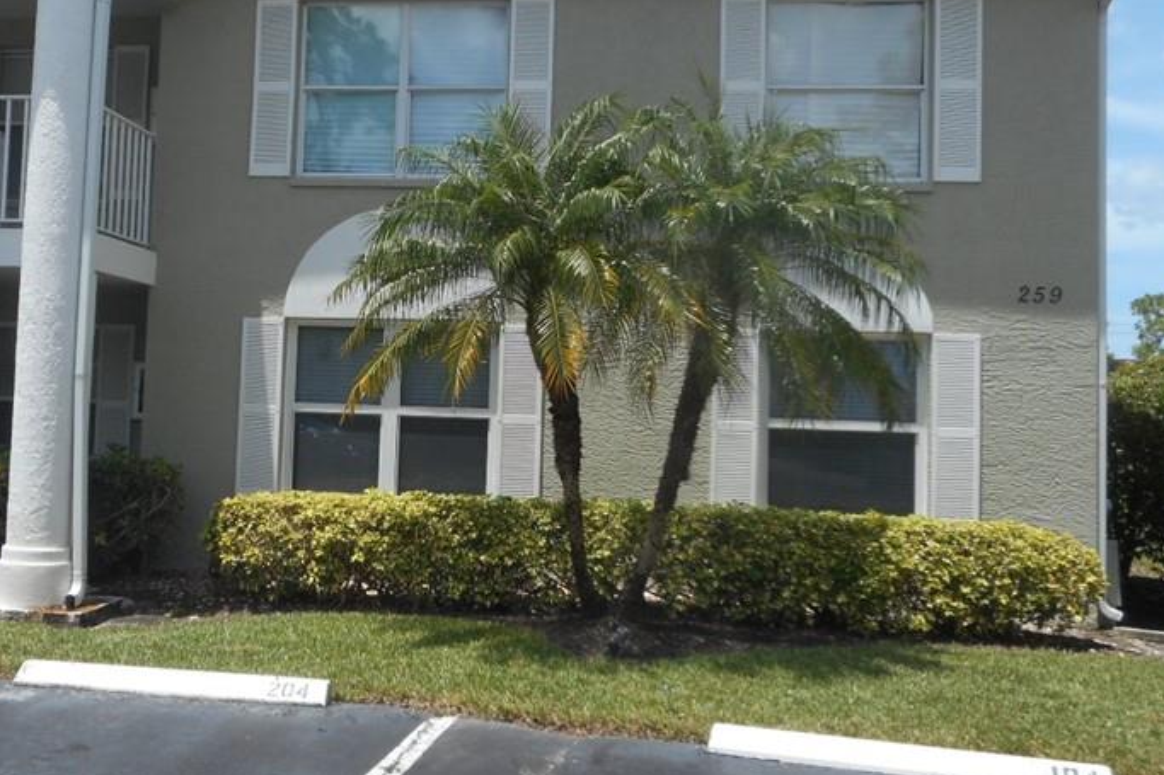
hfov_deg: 49.2
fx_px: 1261
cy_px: 322
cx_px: 450
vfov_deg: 34.1
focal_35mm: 39
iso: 80
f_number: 3.7
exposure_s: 1/640
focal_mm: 4.5
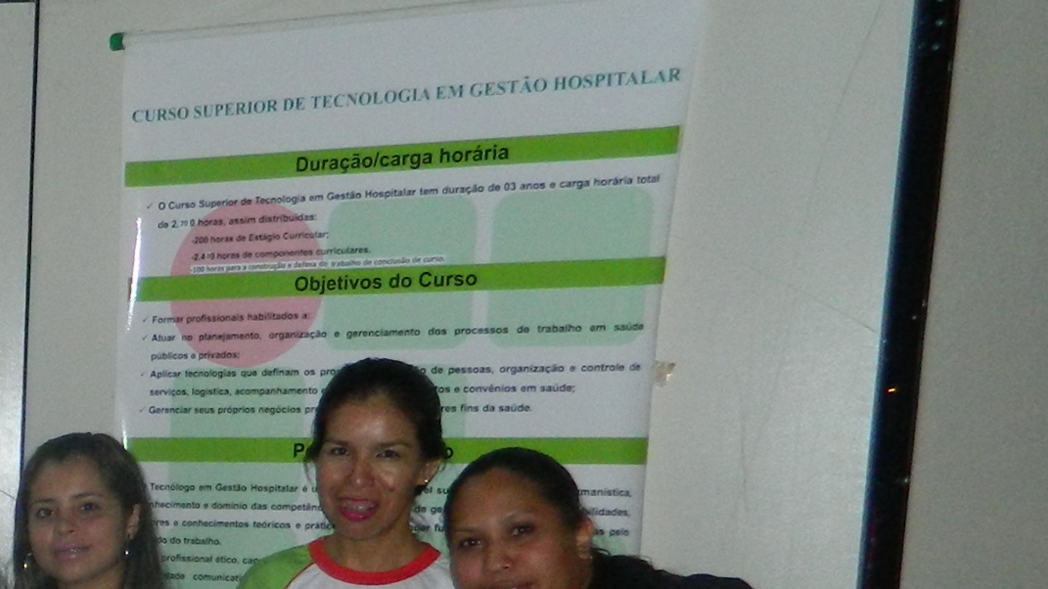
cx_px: -347
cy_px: 889
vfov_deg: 13.7
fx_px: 2306
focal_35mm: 83
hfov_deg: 22.6
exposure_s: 1/30
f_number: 3.1
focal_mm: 4.5
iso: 200
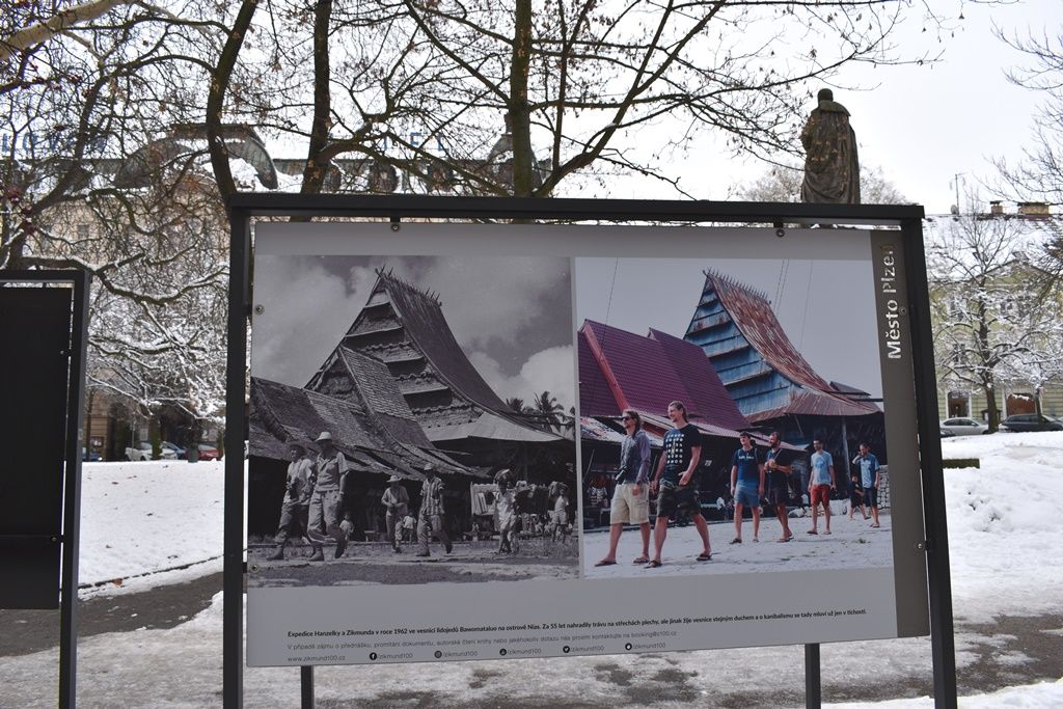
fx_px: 886
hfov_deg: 61.9
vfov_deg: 43.6
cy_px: 354
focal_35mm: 30
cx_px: 532
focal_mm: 20
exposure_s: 1/200
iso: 100
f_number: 7.1
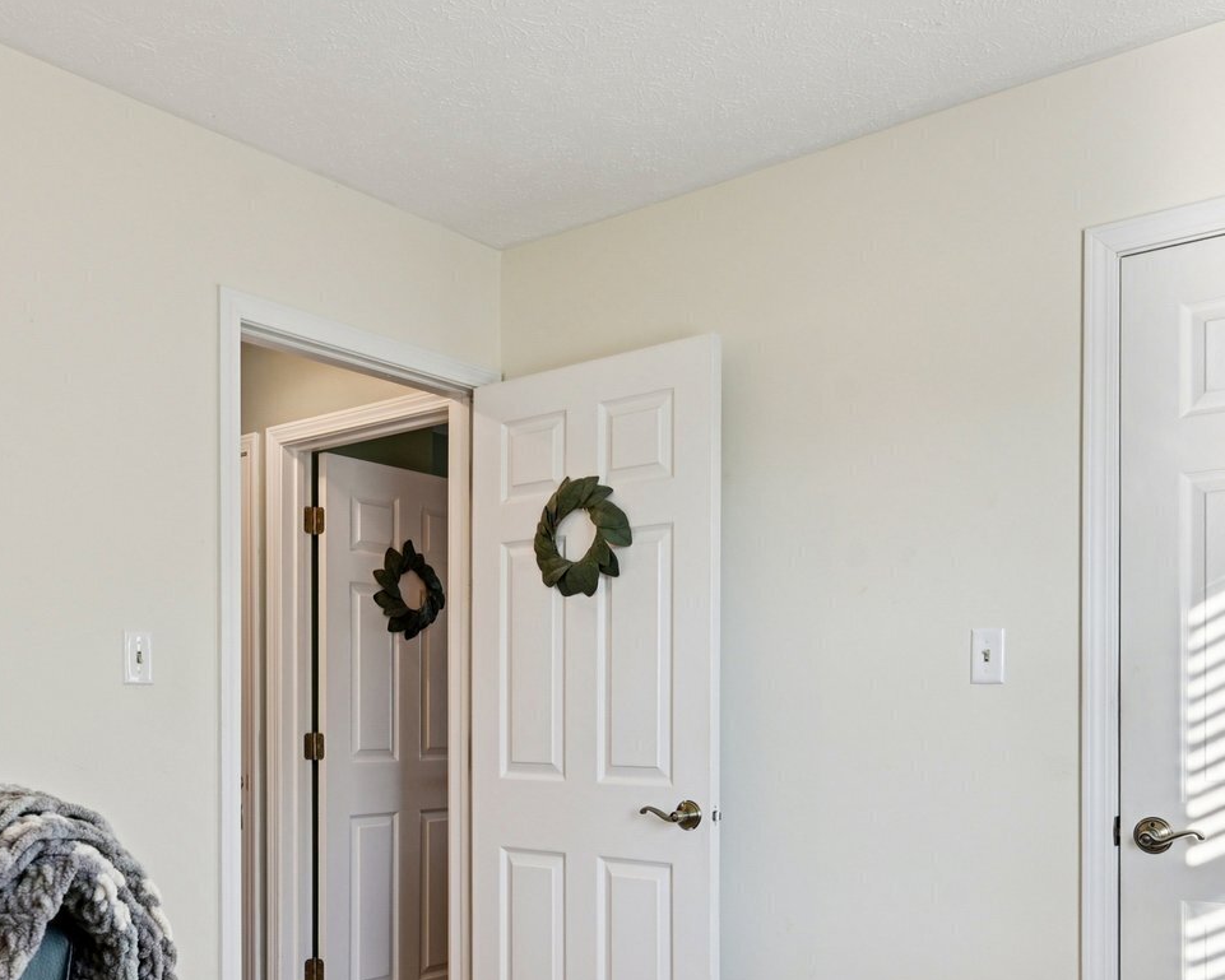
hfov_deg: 55.6
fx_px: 1160
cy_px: 723
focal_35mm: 32
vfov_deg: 44.4
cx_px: 583
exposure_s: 1/20
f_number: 8
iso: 100
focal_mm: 16
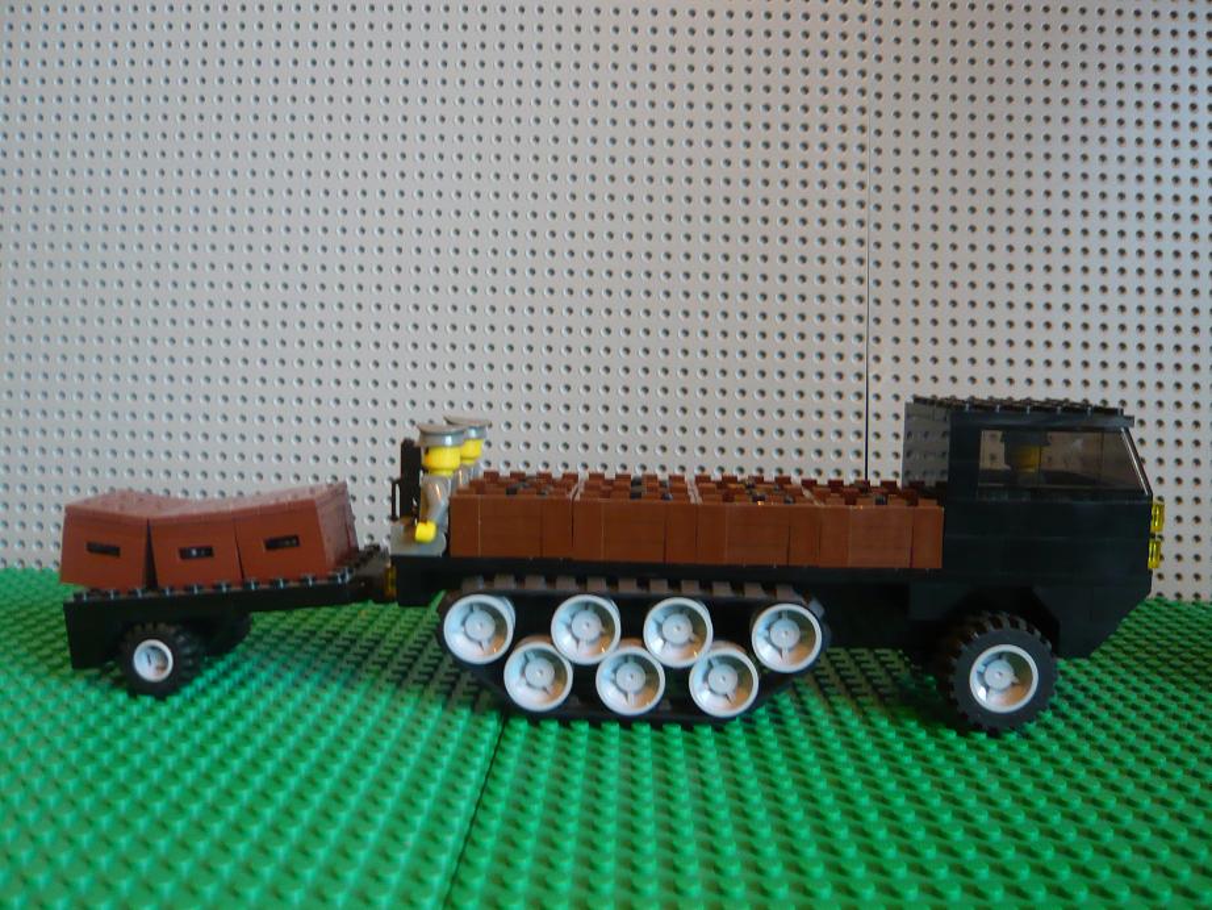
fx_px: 981
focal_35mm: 28
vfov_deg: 49.8
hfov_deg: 63.4
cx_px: 606
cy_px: 455
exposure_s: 1/8
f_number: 2.8
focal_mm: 4.6
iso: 200
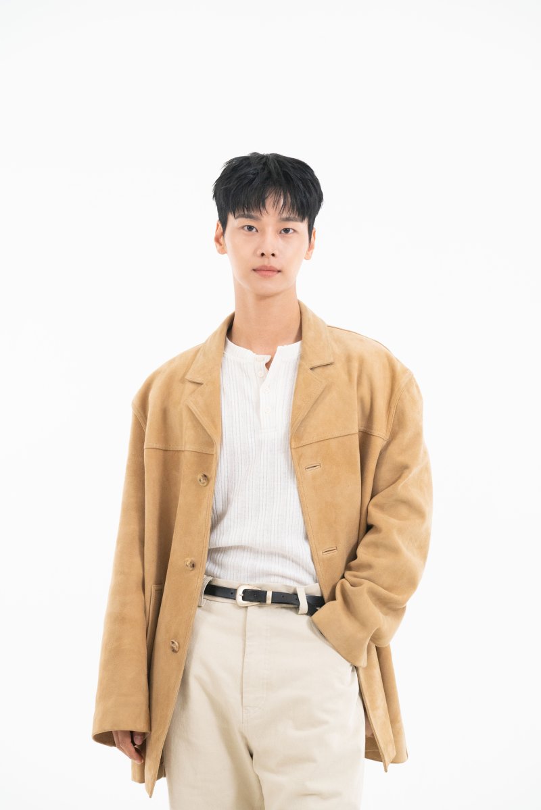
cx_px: 270
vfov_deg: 22.9
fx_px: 2005
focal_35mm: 89
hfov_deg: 15.4
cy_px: 405
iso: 4000
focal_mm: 89
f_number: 5.6
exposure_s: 1/200
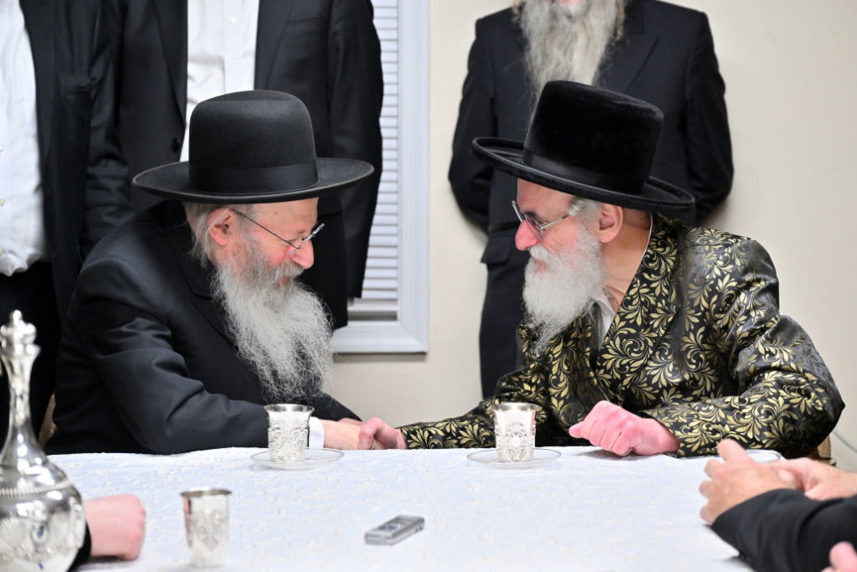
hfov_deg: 22.4
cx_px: 428
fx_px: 2166
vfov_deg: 15.0
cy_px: 286
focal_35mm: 91
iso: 800
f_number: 4
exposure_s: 1/160
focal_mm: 91
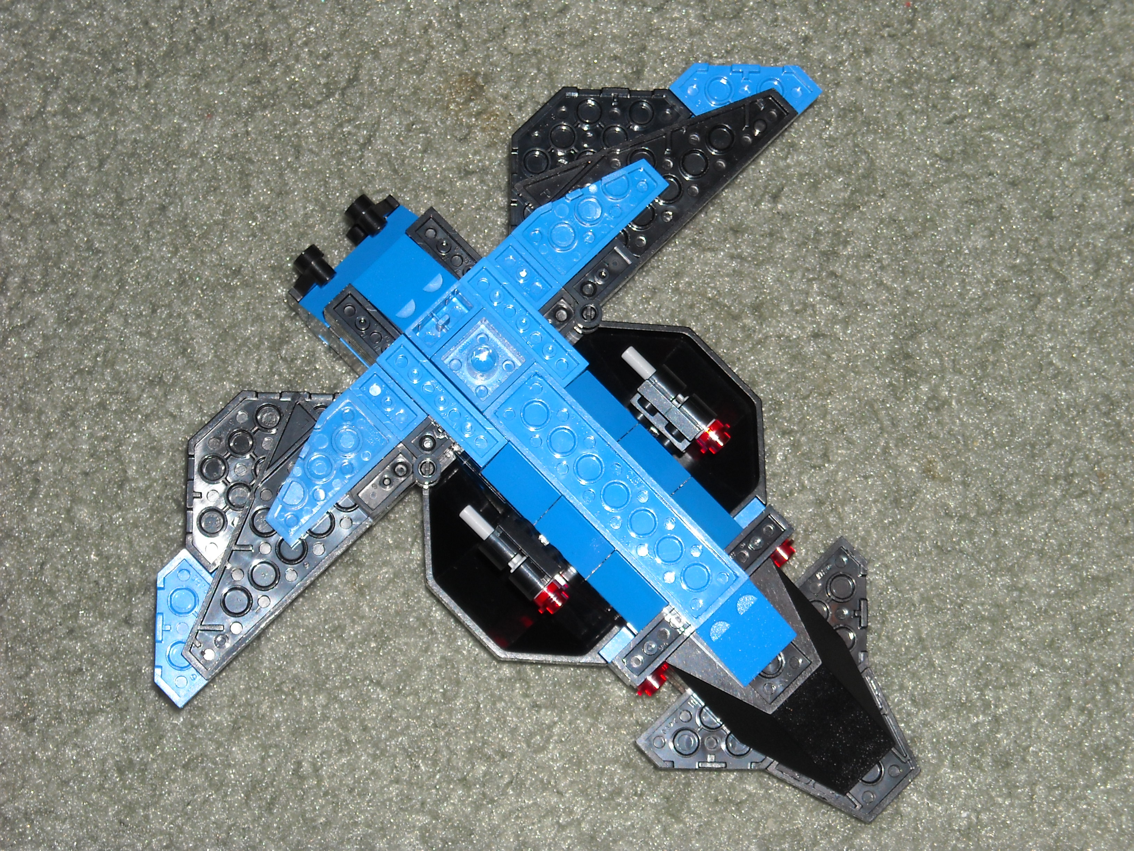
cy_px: 426
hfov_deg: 18.7
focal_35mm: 105
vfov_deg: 14.1
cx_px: 567
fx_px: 3440
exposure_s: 1/125
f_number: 4.7
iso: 64
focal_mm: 17.1
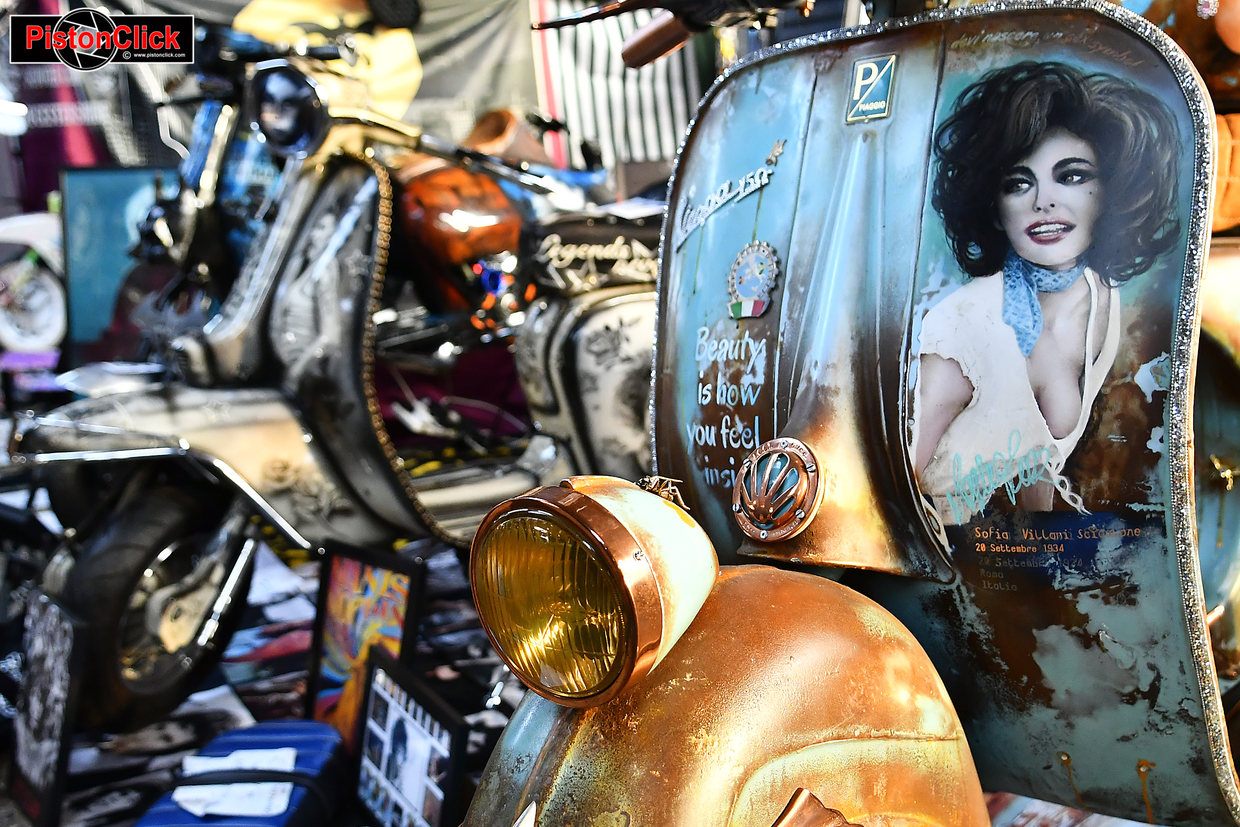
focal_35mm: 26
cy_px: 414
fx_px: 878
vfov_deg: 50.4
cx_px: 620
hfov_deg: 70.4
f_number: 2.8
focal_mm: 17
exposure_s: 1/160
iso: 1100
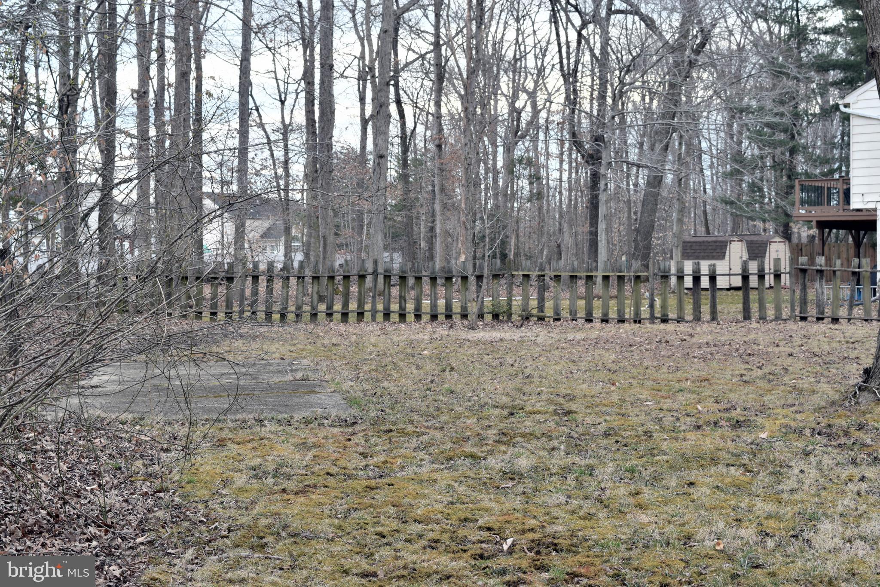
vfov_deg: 22.6
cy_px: 294
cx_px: 440
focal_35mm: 60
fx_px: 1467
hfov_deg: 33.4
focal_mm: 40
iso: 400
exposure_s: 1/250
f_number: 8
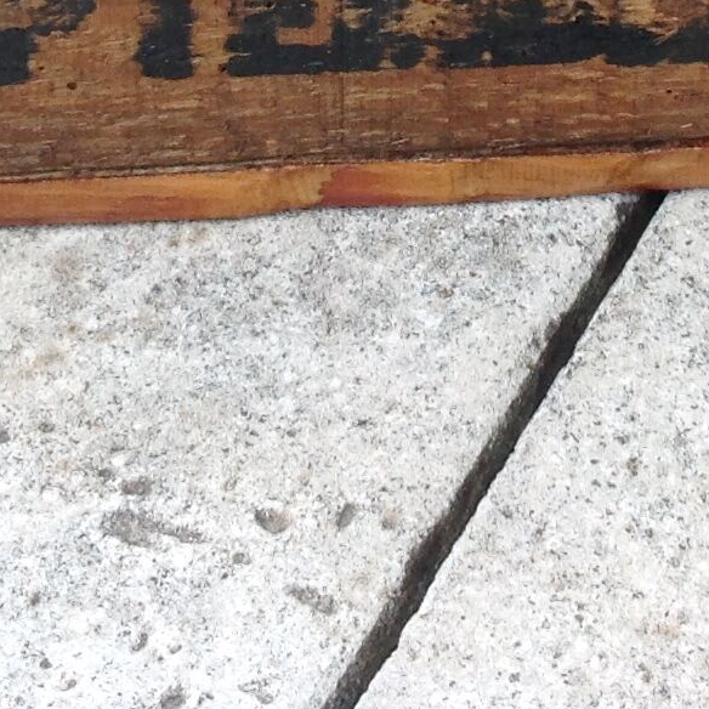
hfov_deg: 12.6
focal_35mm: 137
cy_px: -460
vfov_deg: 12.0
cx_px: 717
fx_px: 3175
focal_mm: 4.28
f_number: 2.4
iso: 64
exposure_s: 1/120
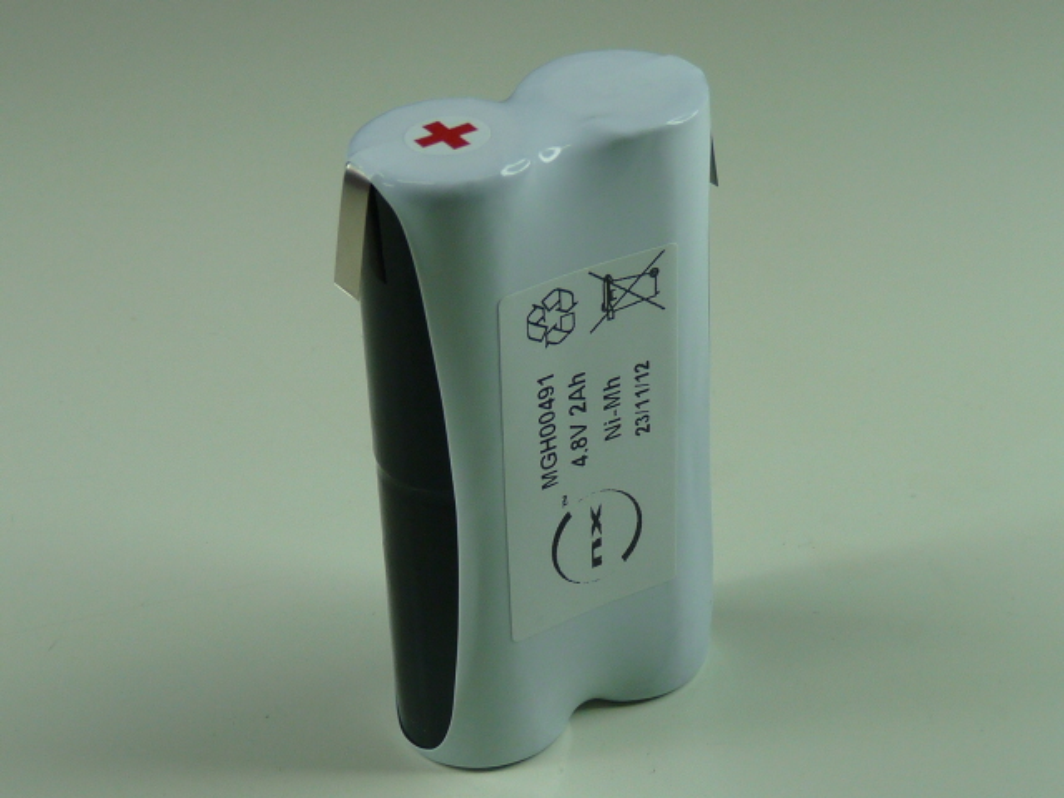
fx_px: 2428
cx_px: 532
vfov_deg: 18.7
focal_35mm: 79
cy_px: 399
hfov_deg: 24.7
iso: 100
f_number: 3
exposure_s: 1/100
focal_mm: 8
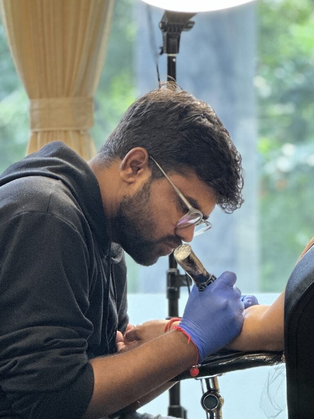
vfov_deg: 25.3
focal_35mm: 77
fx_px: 931
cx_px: 157
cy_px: 210
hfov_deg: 19.1
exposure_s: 1/100
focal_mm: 9
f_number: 2.8
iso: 160
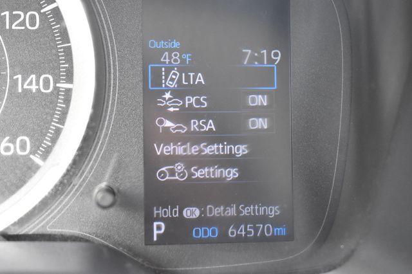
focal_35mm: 68
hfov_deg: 29.9
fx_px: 772
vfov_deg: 20.1
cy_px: 137
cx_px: 206
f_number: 5
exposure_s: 1/100
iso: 3200
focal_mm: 45
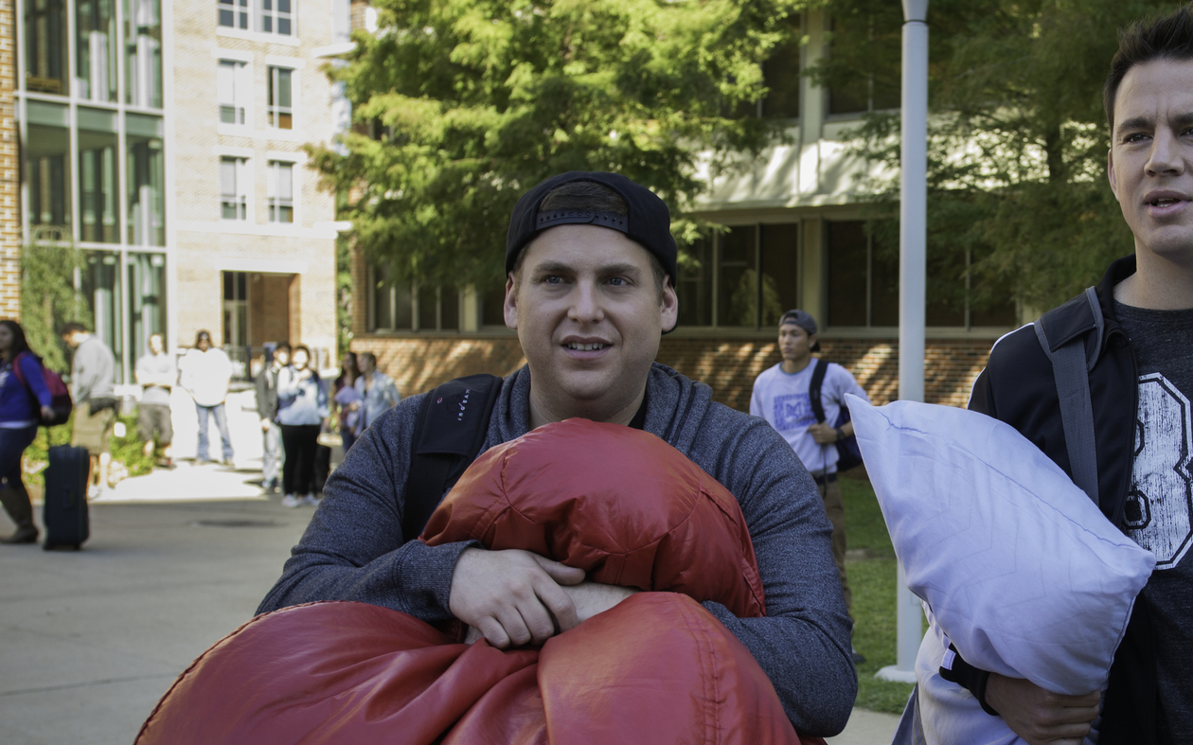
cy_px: 470
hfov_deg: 34.0
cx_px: 964
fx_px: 1885
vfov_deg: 22.3
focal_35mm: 58
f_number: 6.3
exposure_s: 1/160
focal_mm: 35
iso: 400
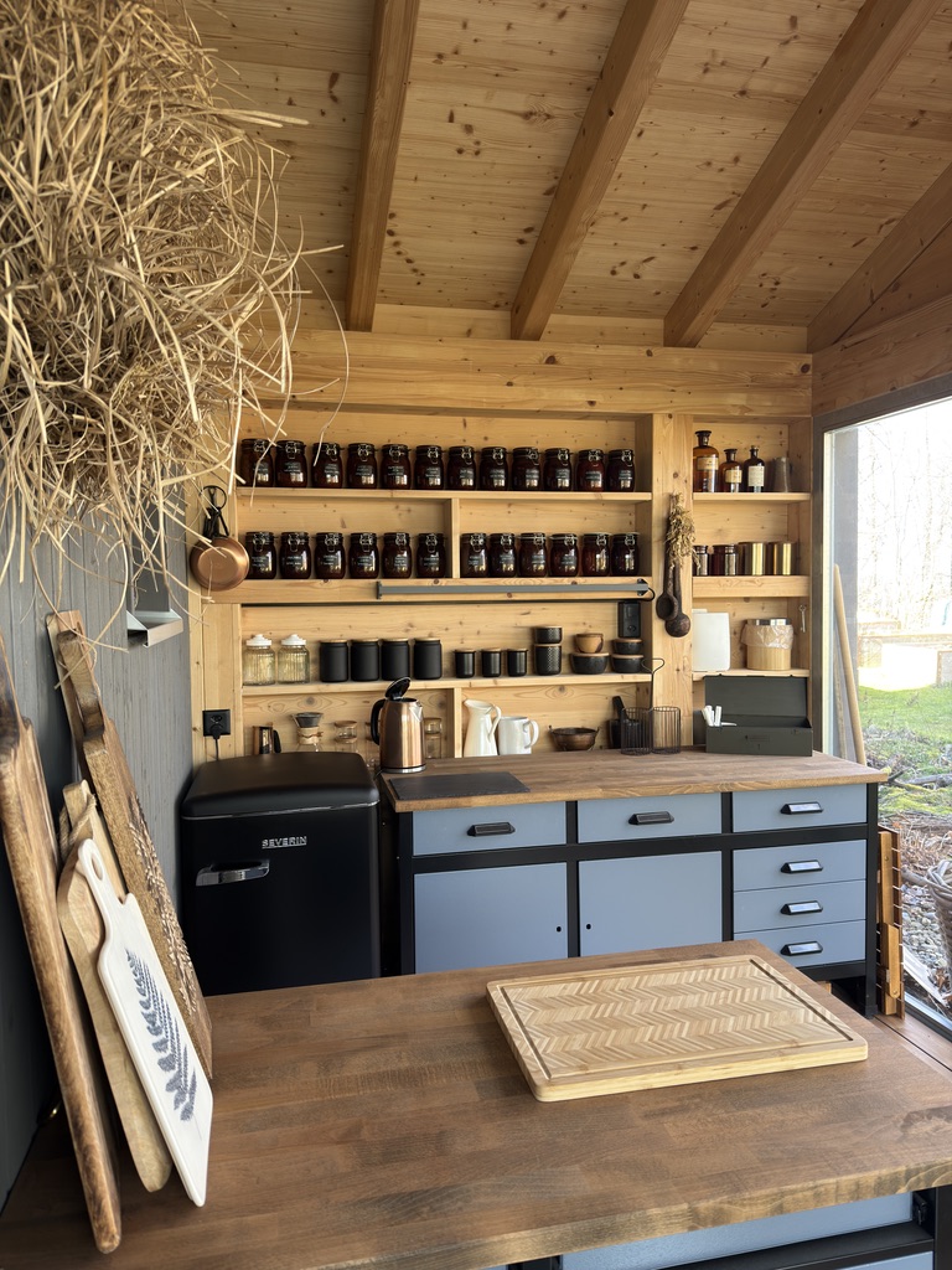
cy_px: 635
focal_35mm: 24
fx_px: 880
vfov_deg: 71.6
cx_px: 476
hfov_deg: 56.8
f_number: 1.78
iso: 100
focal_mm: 6.76
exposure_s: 1/67
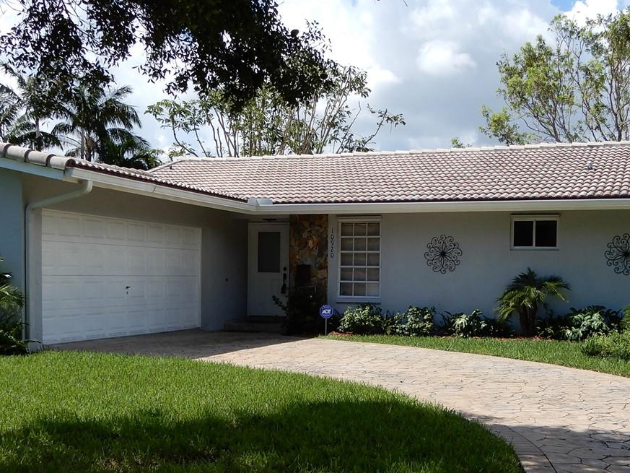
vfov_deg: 32.7
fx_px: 801
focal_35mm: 44
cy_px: 303
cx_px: 382
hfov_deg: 42.7
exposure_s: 1/1000
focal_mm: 4.3
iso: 80
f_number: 3.4
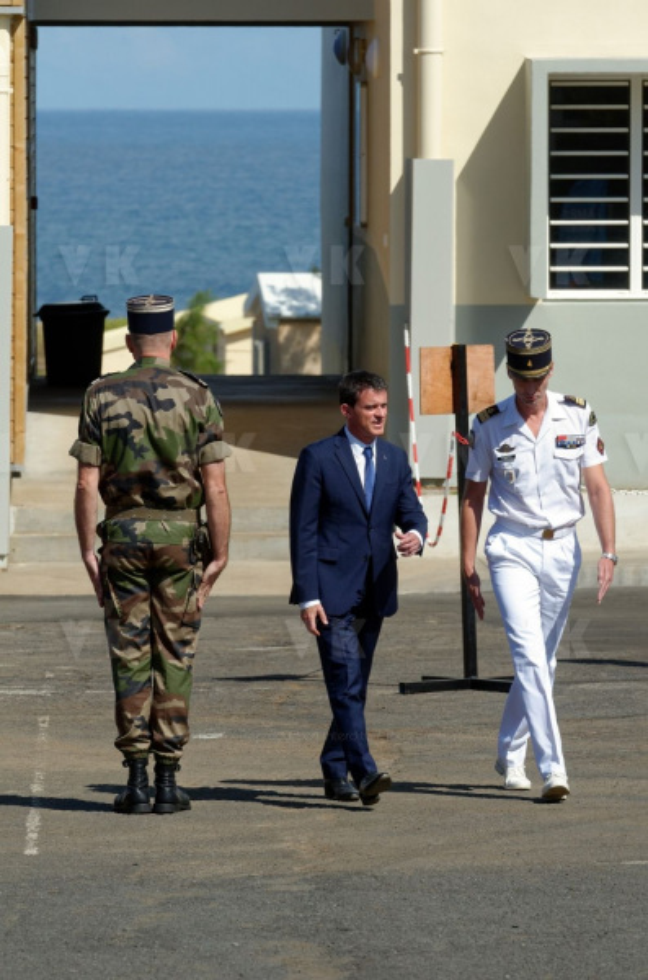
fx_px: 8142
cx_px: 324
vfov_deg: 6.9
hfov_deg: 4.6
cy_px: 490
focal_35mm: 300
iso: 200
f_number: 8
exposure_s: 1/800
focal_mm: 200
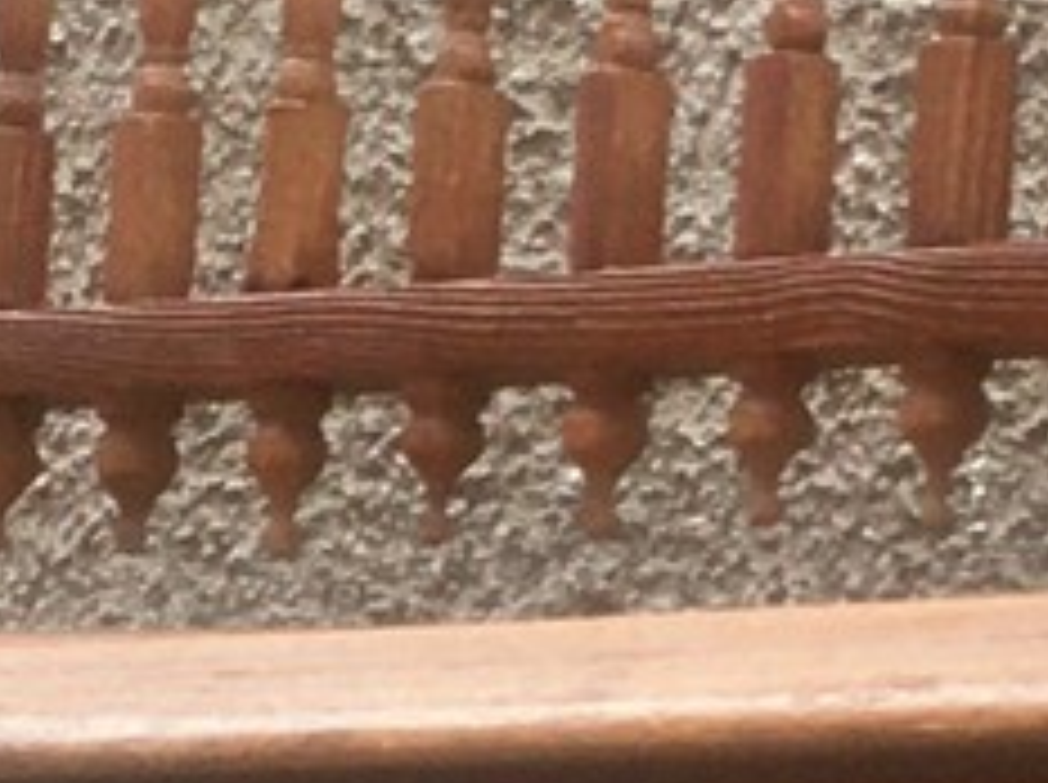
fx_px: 5653
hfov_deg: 10.6
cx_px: 481
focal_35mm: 187
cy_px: 826
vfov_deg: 7.9
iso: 40
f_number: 2.2
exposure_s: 1/100
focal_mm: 4.15
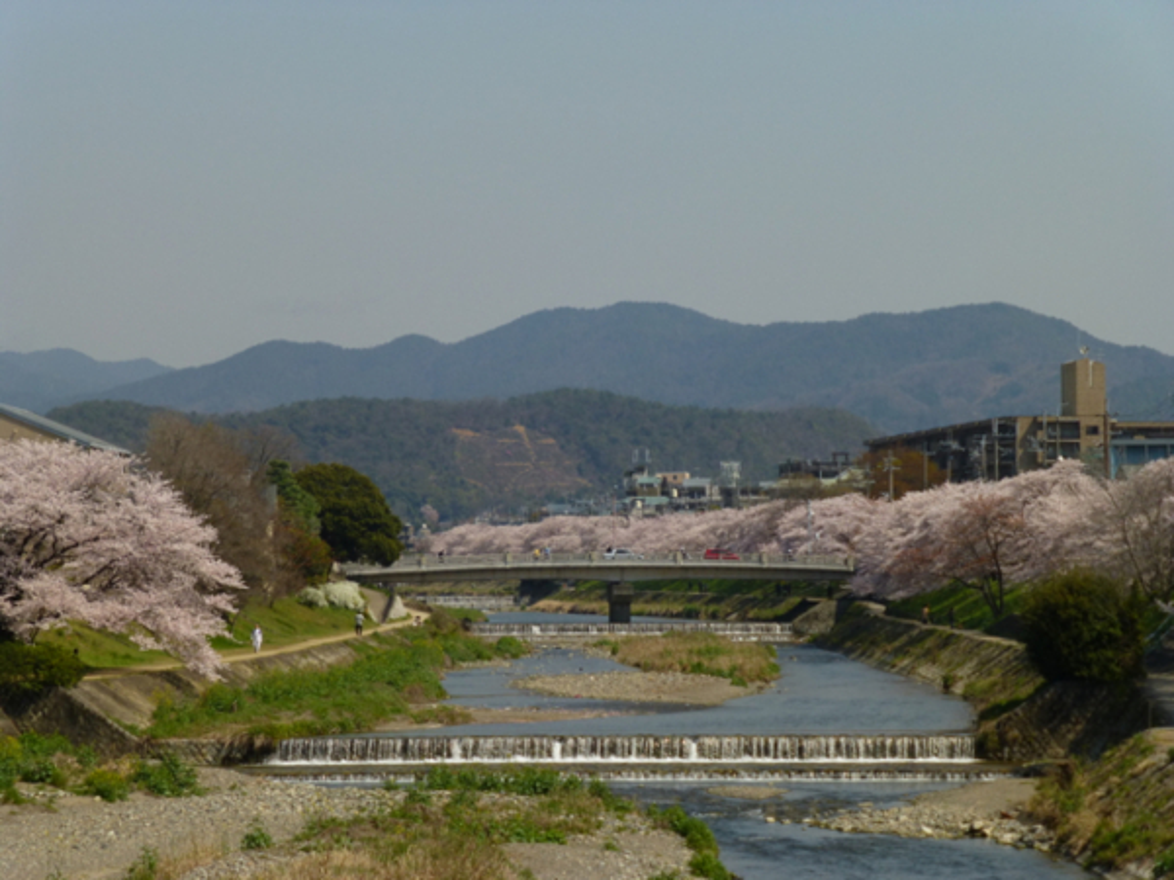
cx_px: 587
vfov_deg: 10.8
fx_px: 4646
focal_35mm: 137
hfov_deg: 14.4
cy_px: 440
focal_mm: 24.4
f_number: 5.4
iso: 100
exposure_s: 1/1000
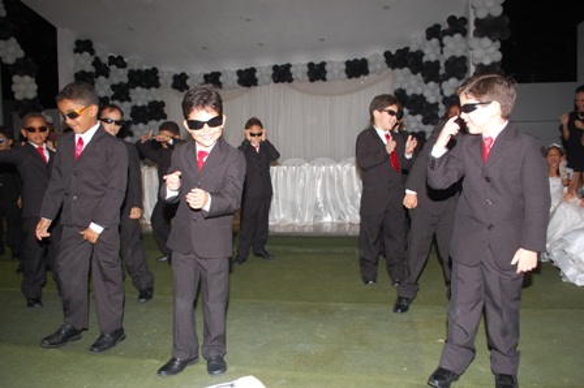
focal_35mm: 27
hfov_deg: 67.4
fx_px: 438
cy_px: 194
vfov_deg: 47.9
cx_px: 292
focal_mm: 18
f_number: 4
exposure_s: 1/60
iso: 400
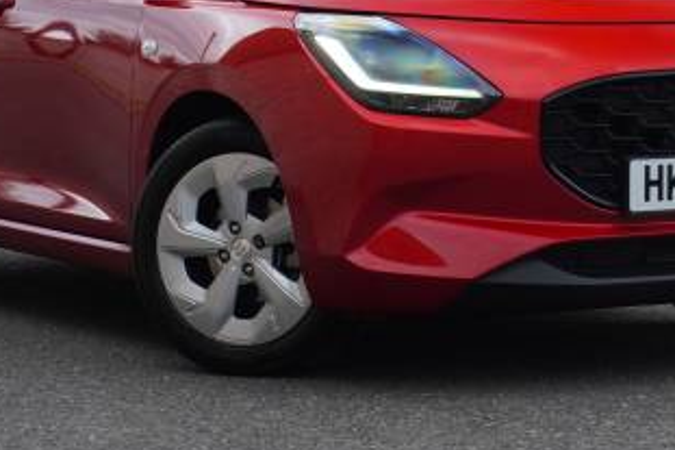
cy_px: 39
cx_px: 386
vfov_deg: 9.8
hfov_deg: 14.8
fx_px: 2605
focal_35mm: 139
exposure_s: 1/160
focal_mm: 45
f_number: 5.6
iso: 400
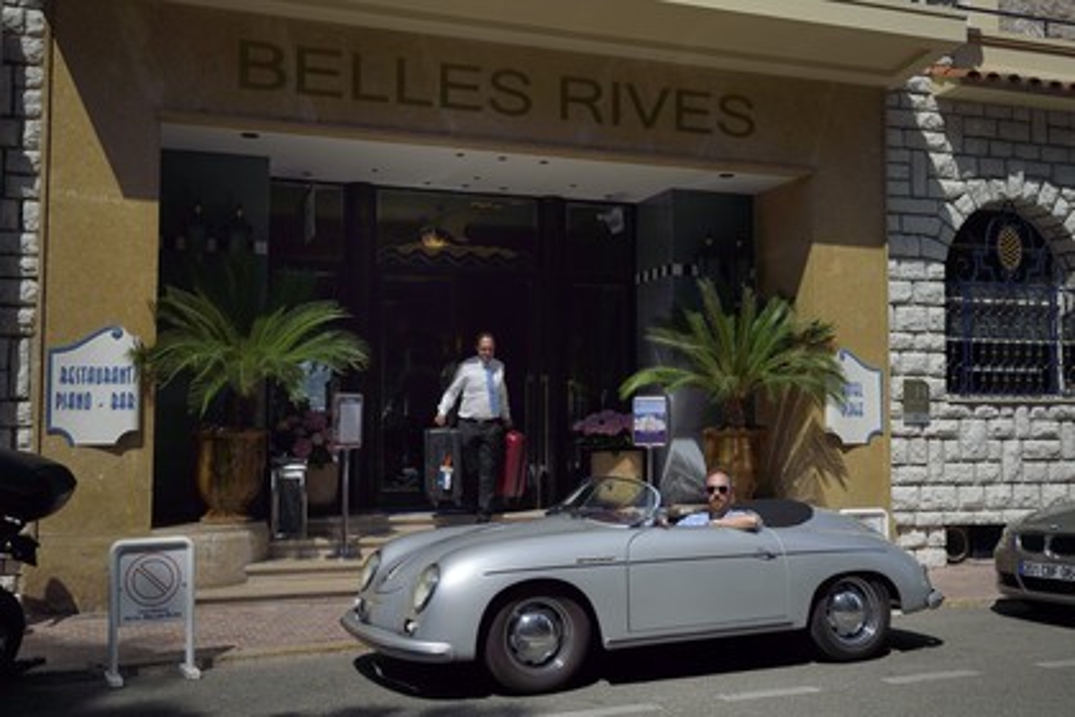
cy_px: 358
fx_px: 1015
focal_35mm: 34
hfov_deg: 55.8
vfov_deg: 38.9
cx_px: 538
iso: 200
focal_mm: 34
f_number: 14
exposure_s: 1/320
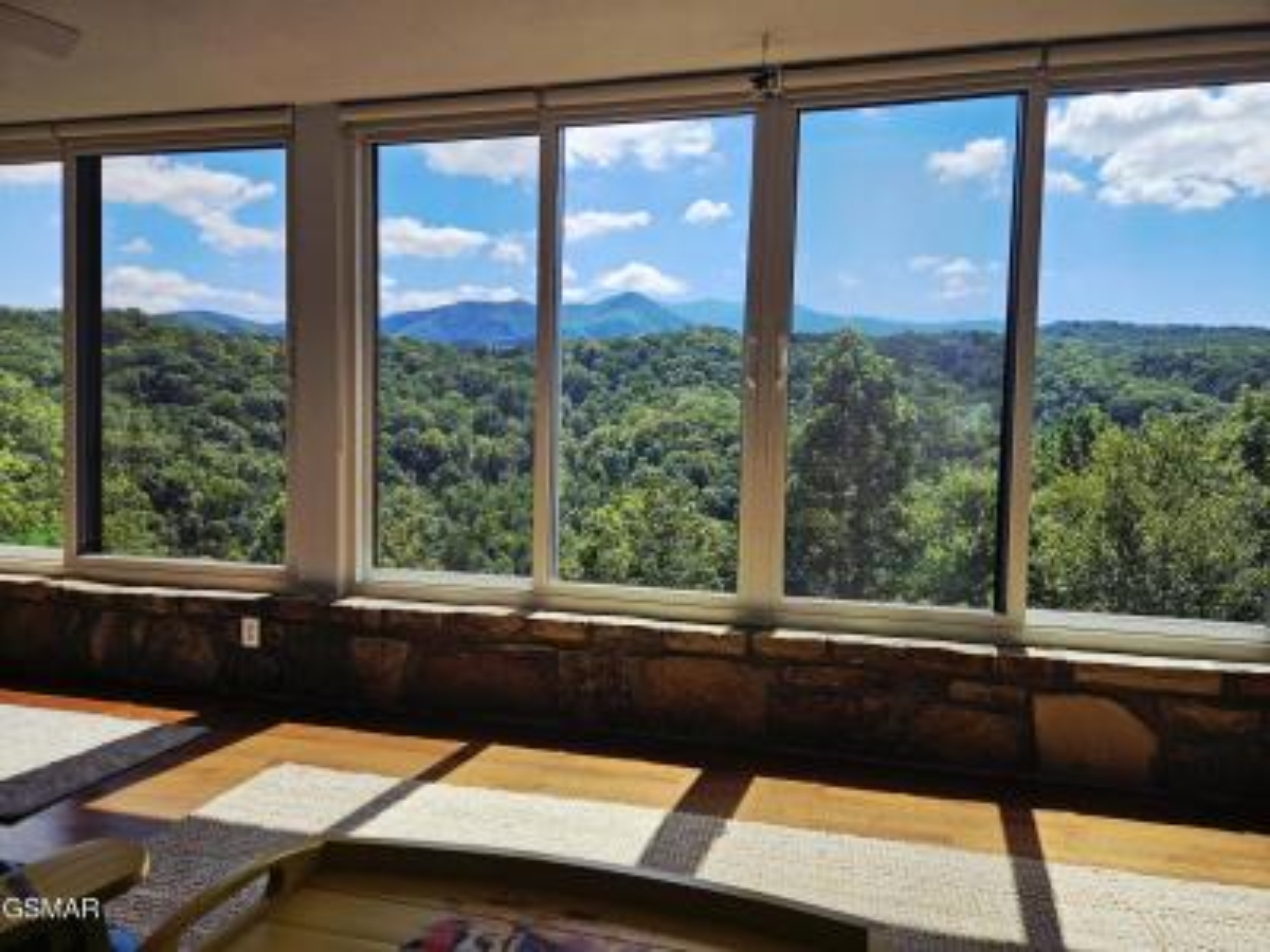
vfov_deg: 58.9
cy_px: 476
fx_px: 844
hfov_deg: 73.9
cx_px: 635
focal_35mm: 23
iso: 25
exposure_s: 1/1111
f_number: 1.8
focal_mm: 5.4
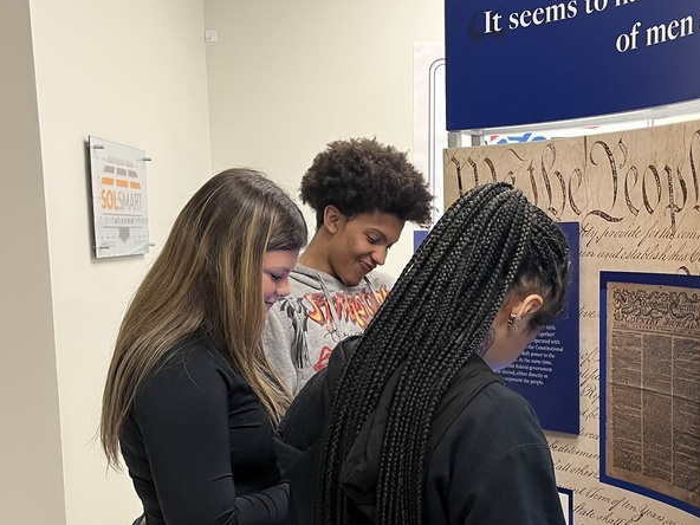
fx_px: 910
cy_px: 339
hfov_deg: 41.9
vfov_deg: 32.0
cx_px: 423
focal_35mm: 45
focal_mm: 5.1
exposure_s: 1/60
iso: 125
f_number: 1.6
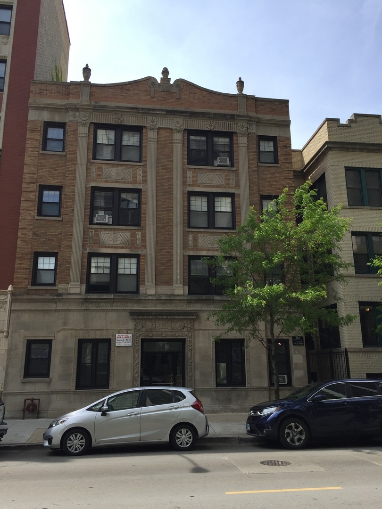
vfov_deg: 61.7
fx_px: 427
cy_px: 254
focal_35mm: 29
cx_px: 191
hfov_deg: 48.2
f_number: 2.2
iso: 32
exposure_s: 1/1199
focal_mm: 4.15
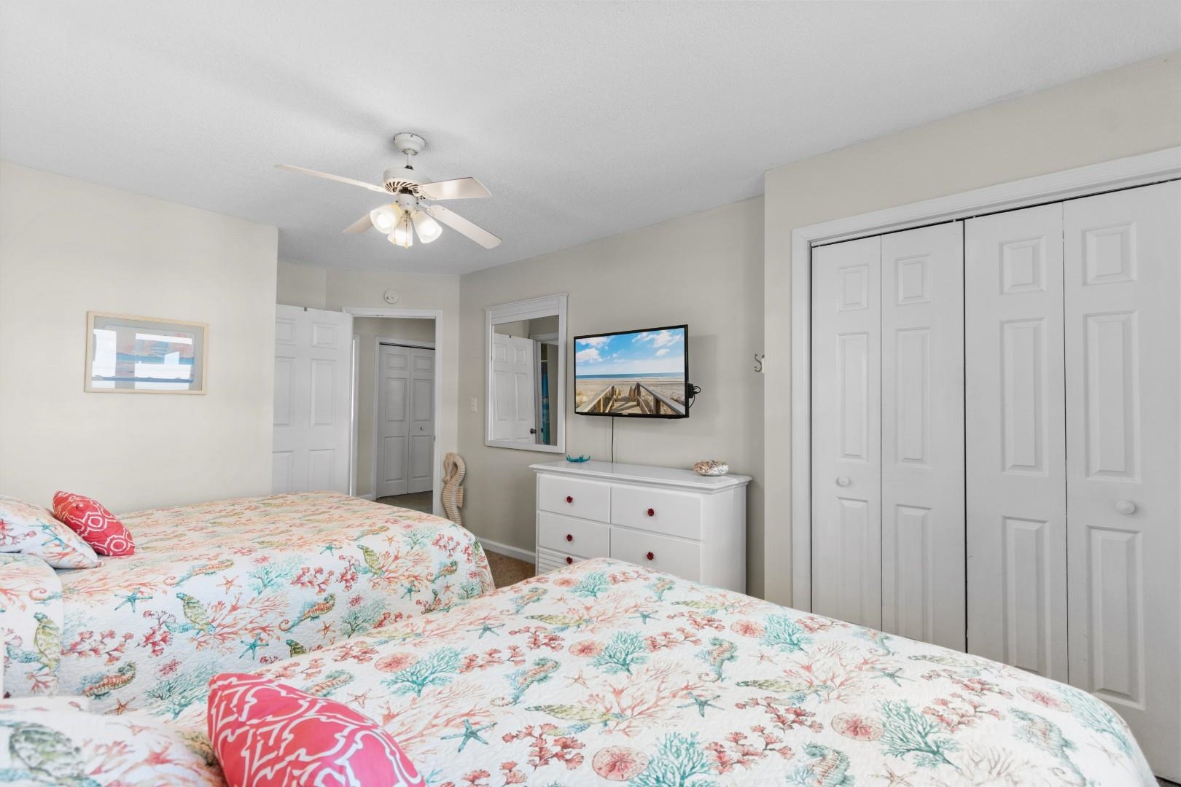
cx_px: 590
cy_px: 394
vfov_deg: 77.3
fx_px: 492
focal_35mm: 15
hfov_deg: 100.4
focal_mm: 10
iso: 100
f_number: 4.5
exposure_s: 1/15
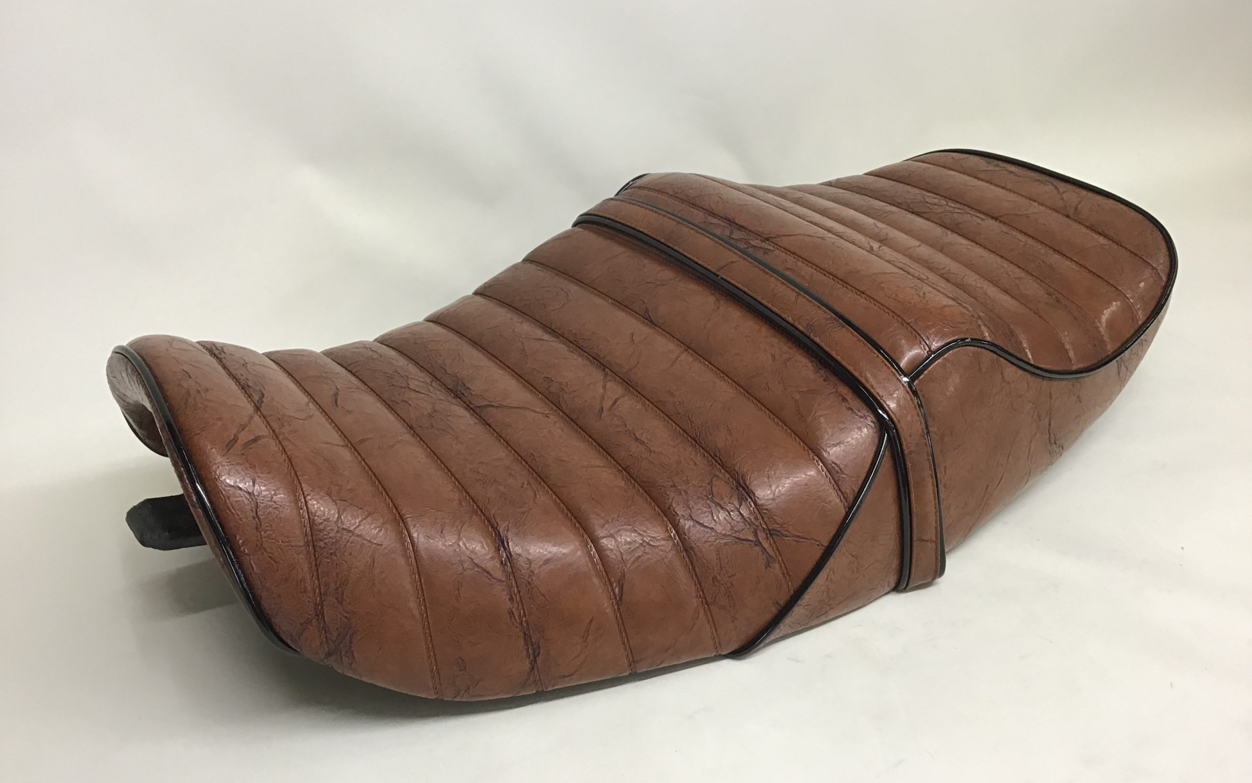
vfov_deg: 38.3
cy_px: 412
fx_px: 1126
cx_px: 625
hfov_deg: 58.1
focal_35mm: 33
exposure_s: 1/30
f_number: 2.4
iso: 50
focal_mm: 3.3
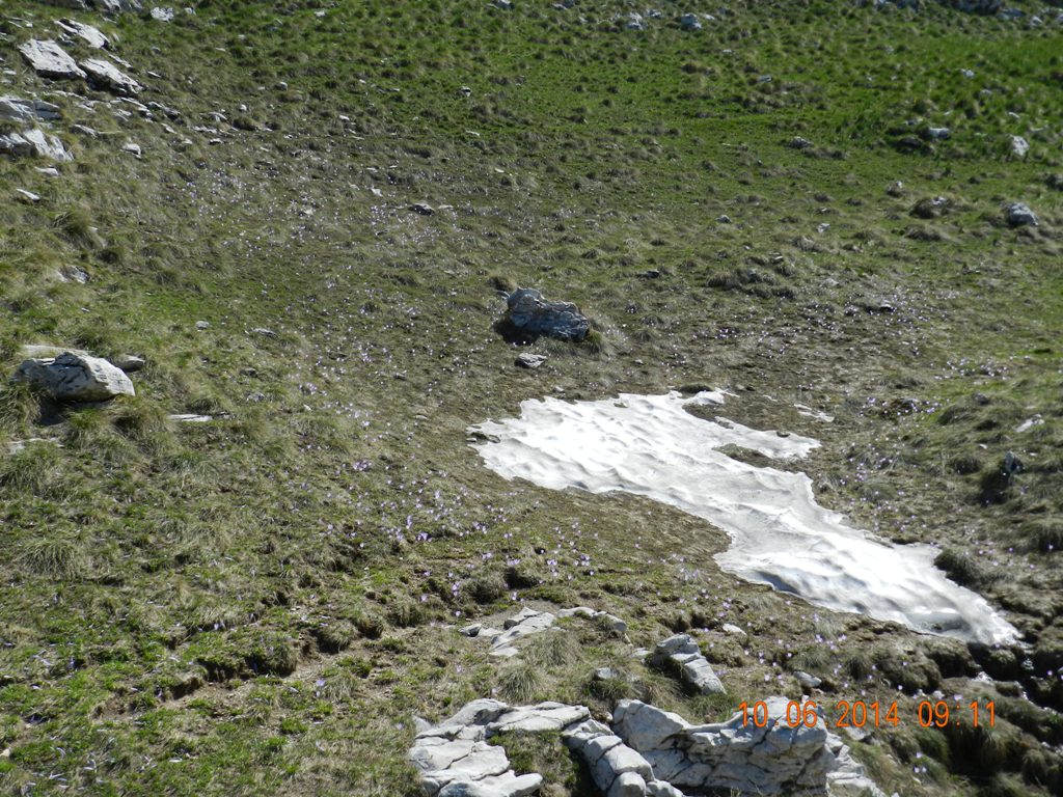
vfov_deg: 37.7
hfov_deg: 49.0
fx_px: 1167
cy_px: 398
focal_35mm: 38
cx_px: 532
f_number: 4.5
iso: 160
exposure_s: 1/1000
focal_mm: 6.7
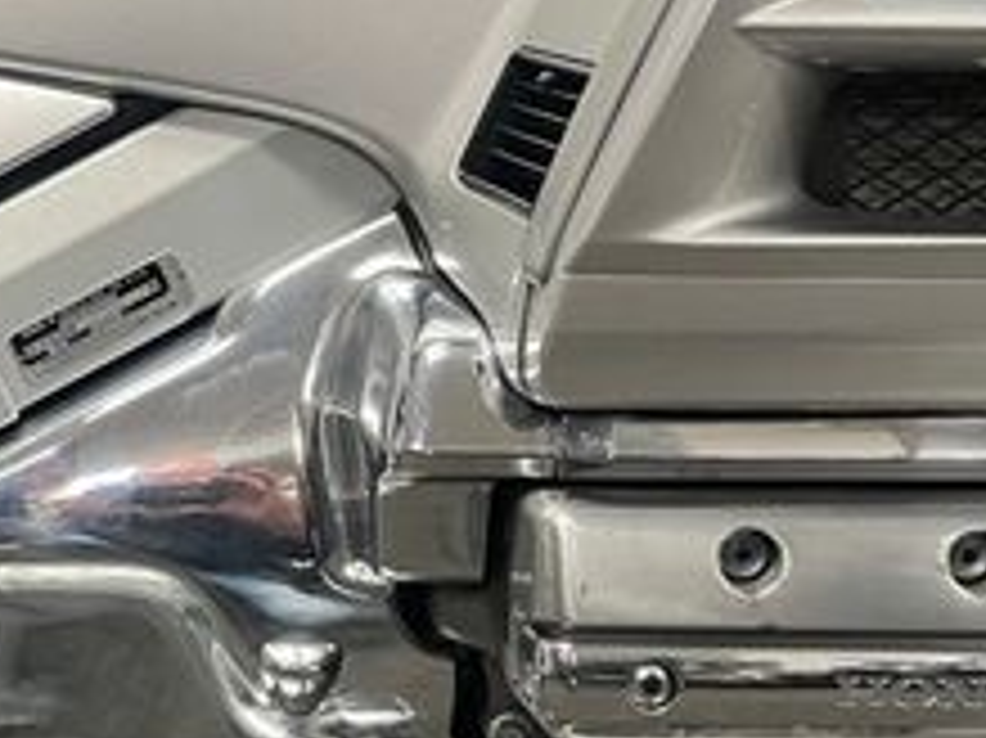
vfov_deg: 19.3
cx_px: 72
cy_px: 284
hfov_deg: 24.8
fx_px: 2164
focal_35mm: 76
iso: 160
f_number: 1.6
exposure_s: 1/50
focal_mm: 5.1
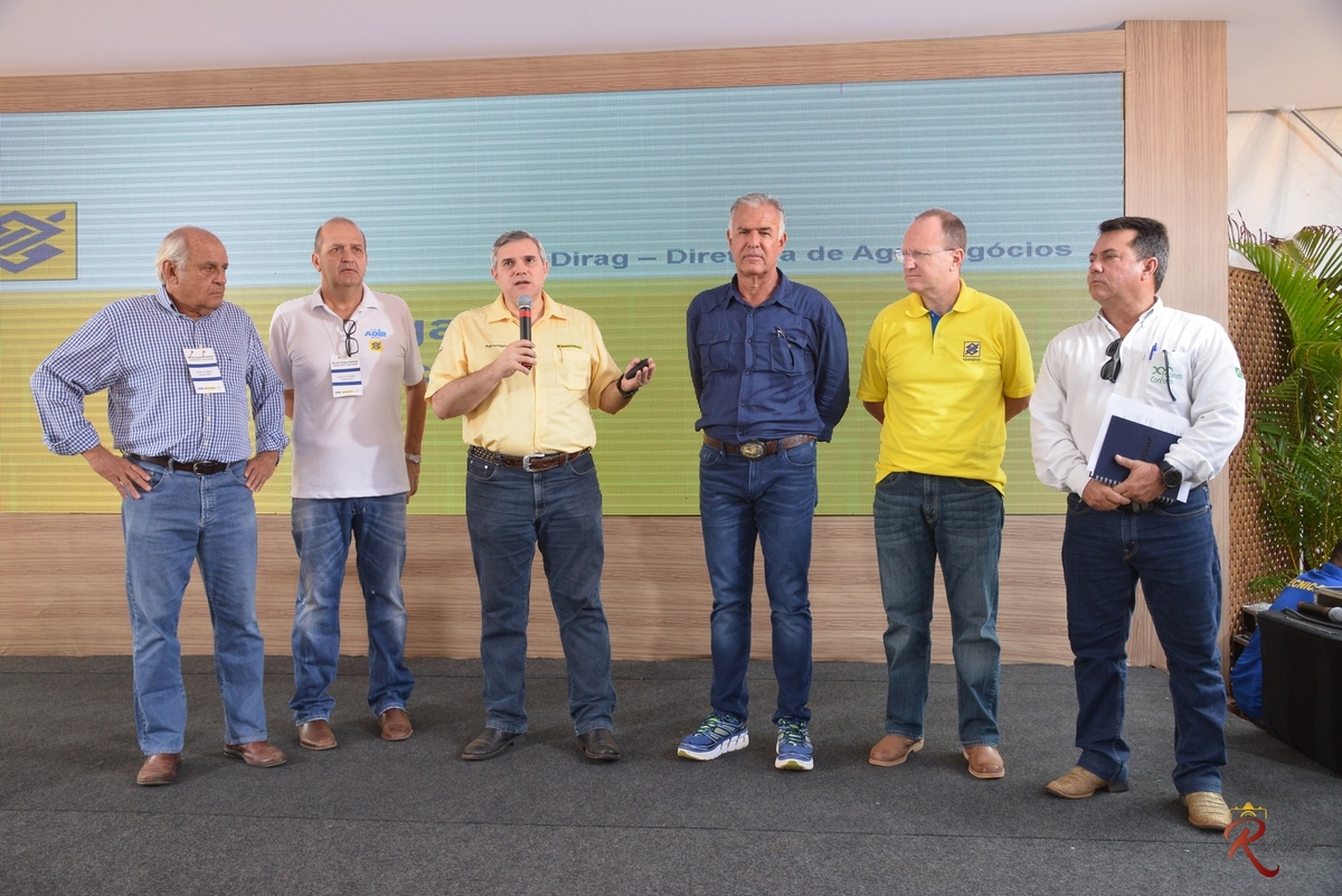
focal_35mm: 28
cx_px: 671
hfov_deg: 65.5
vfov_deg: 46.4
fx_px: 1044
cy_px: 448
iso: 1600
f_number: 6.3
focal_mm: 28
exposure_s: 1/200
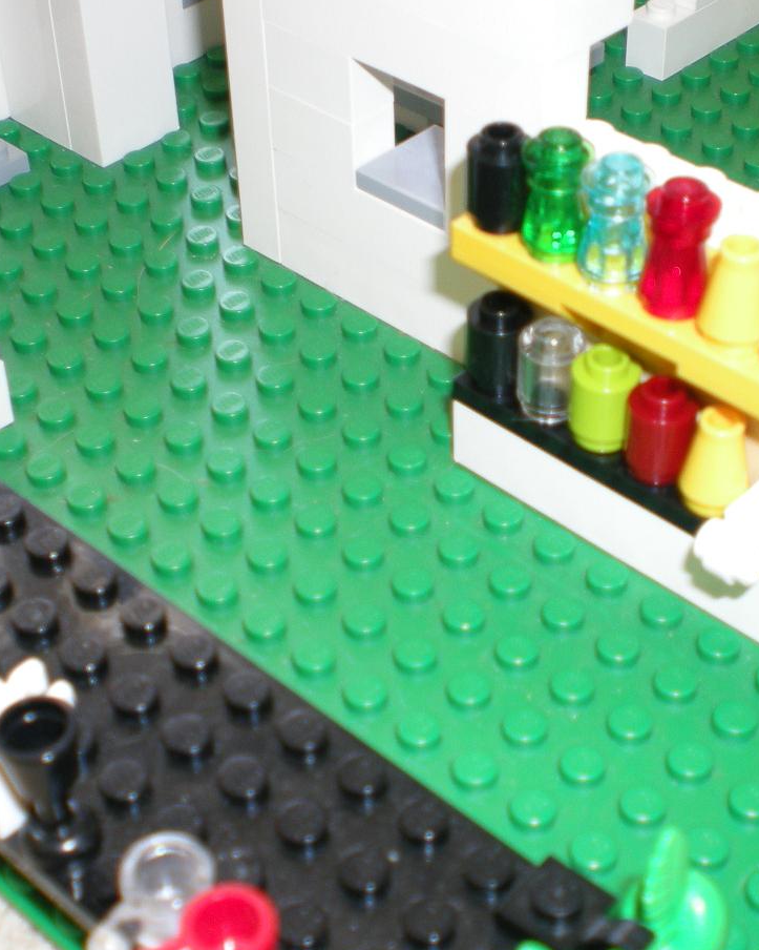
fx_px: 1769
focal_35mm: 63
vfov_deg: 30.0
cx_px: 409
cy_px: 555
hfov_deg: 24.2
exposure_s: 1/31.5
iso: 64
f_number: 3.1
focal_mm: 6.3
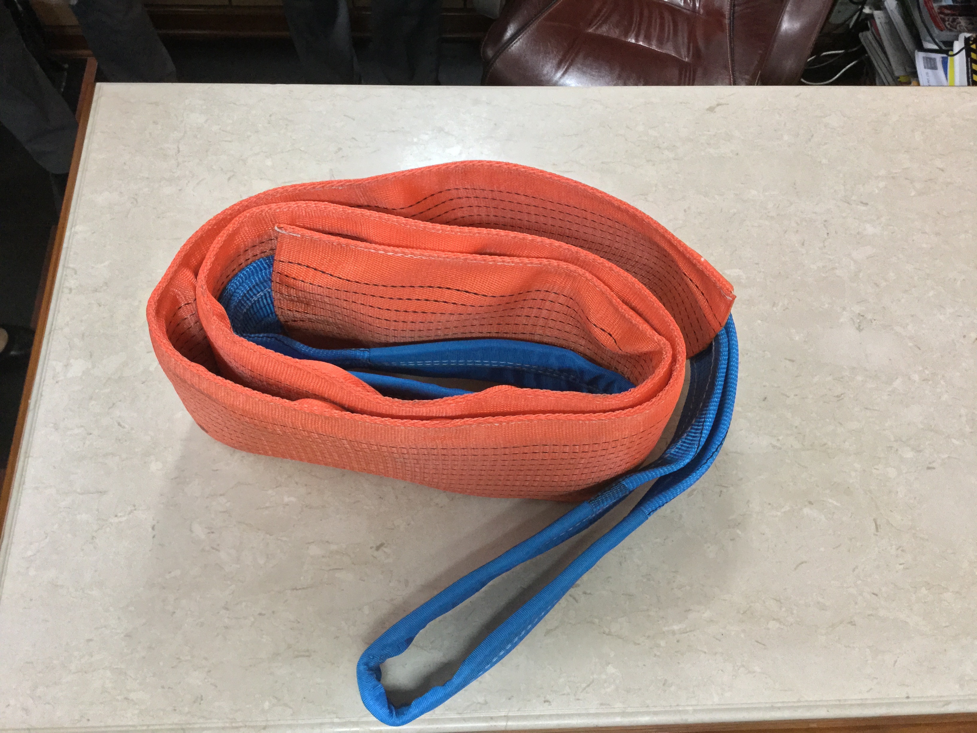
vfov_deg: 45.4
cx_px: 488
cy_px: 366
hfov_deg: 58.4
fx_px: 875
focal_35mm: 31
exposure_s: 1/20
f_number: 2.4
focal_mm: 3.3
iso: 200
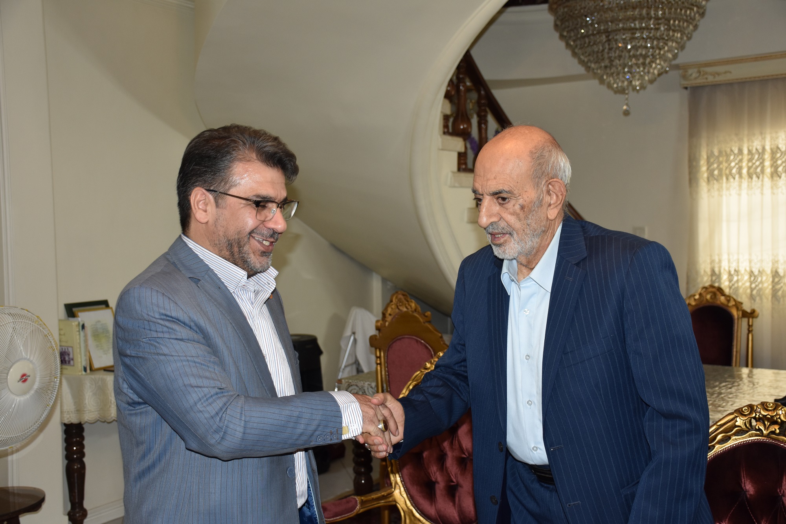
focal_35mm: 45
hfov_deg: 43.6
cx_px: 393
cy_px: 262
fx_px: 982
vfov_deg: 29.9
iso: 400
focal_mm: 30
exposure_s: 1/60
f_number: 4
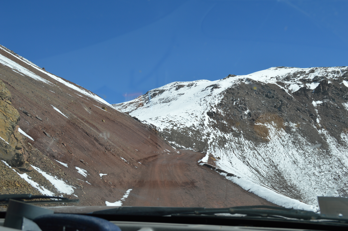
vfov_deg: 31.8
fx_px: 406
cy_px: 116
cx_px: 174
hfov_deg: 46.4
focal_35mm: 42
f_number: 9
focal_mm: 28
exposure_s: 1/320
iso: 100
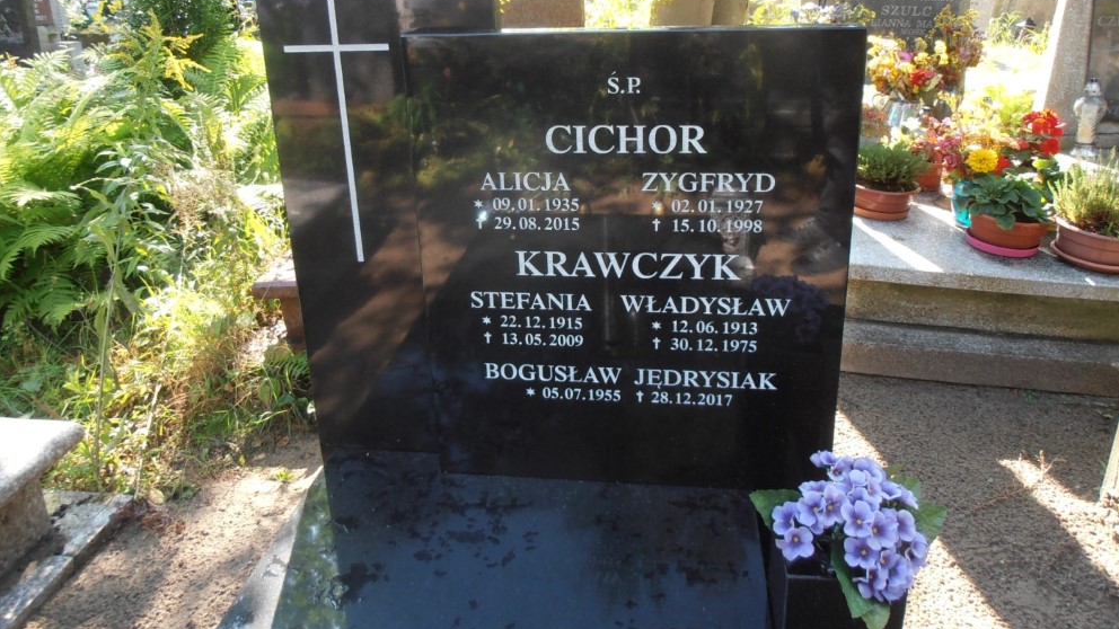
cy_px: 200
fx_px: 801
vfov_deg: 42.2
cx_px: 558
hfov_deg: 69.9
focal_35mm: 27
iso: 80
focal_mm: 4.2
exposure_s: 1/60
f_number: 3
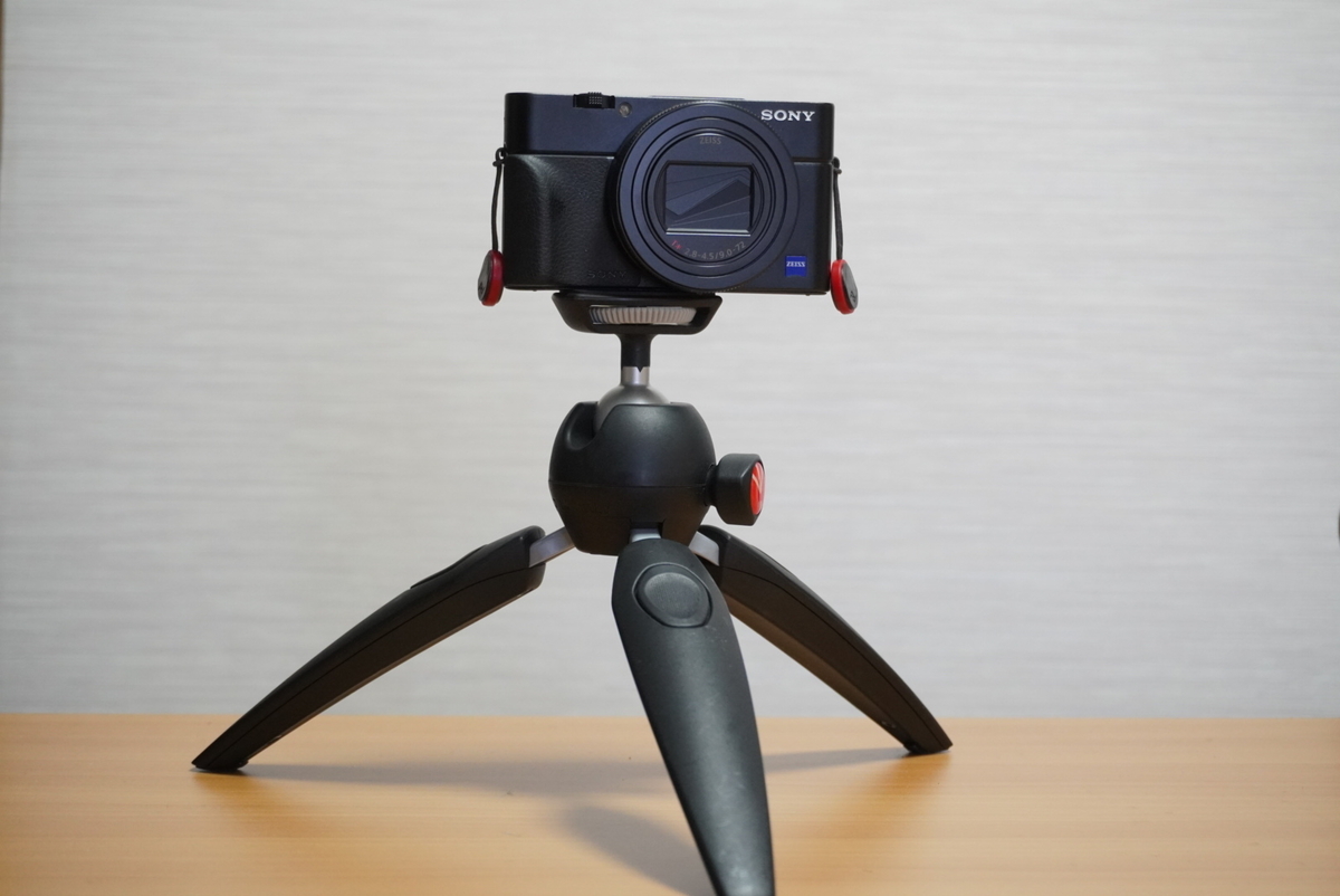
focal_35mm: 63
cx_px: 670
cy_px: 448
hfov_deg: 31.9
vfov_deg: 21.6
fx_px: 2347
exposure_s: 1/80
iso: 2000
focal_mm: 42
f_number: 5.6
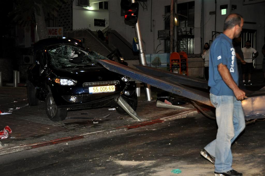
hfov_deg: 30.5
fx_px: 485
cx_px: 132
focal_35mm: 66
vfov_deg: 20.6
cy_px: 88
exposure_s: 1/60
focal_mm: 44
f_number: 4.5
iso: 800
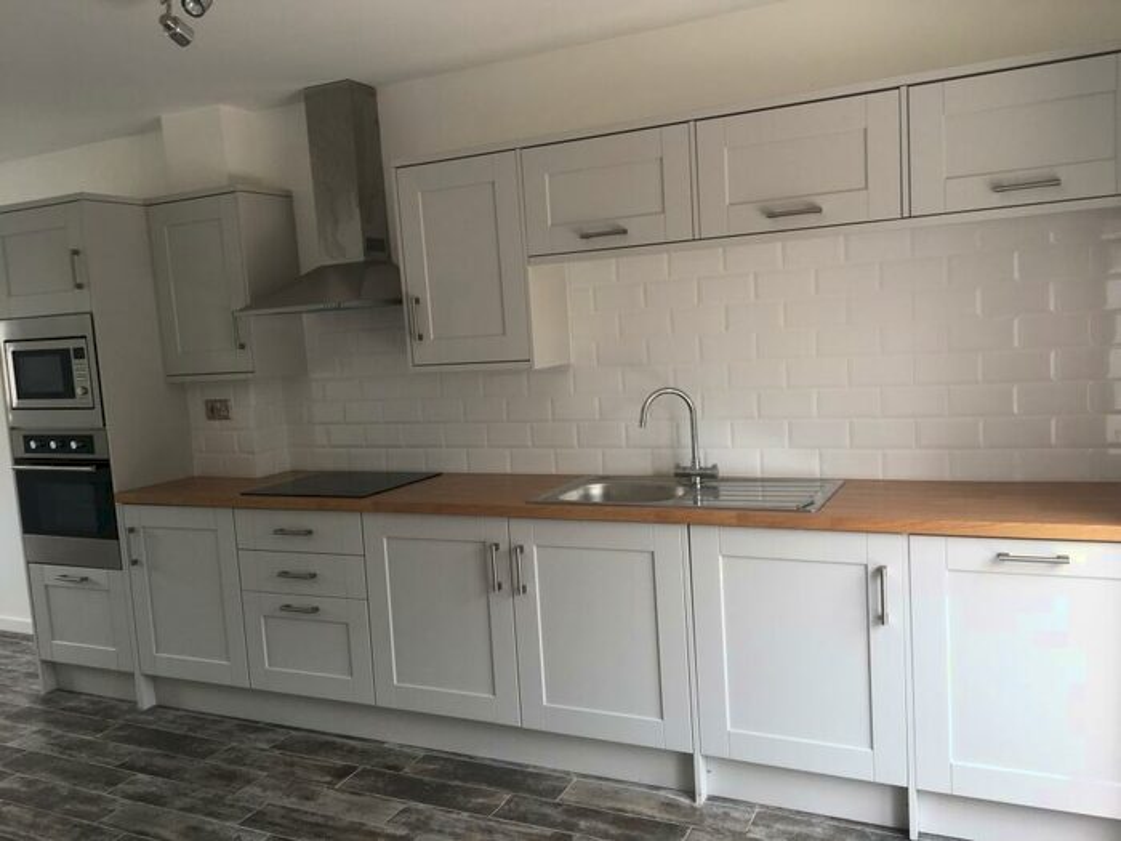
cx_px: 560
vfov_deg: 48.2
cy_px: 420
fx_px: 939
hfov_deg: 61.7
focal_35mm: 29
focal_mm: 4.15
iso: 25
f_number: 2.2
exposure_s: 1/100
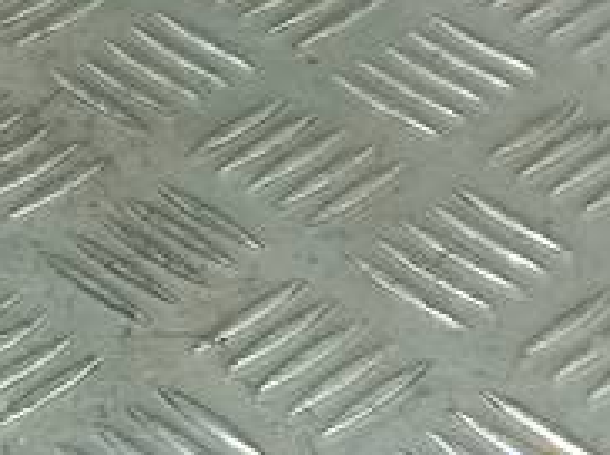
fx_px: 2481
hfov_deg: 13.8
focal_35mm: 141
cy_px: 599
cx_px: -30
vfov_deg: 10.3
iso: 64
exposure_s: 1/50
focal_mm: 4.6
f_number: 1.8
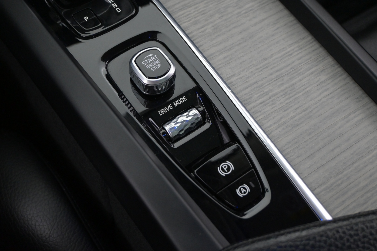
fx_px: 432
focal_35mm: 41
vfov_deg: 32.4
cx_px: 188
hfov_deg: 47.2
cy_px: 126
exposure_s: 1/50
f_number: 4.5
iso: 2500
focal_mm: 27.5
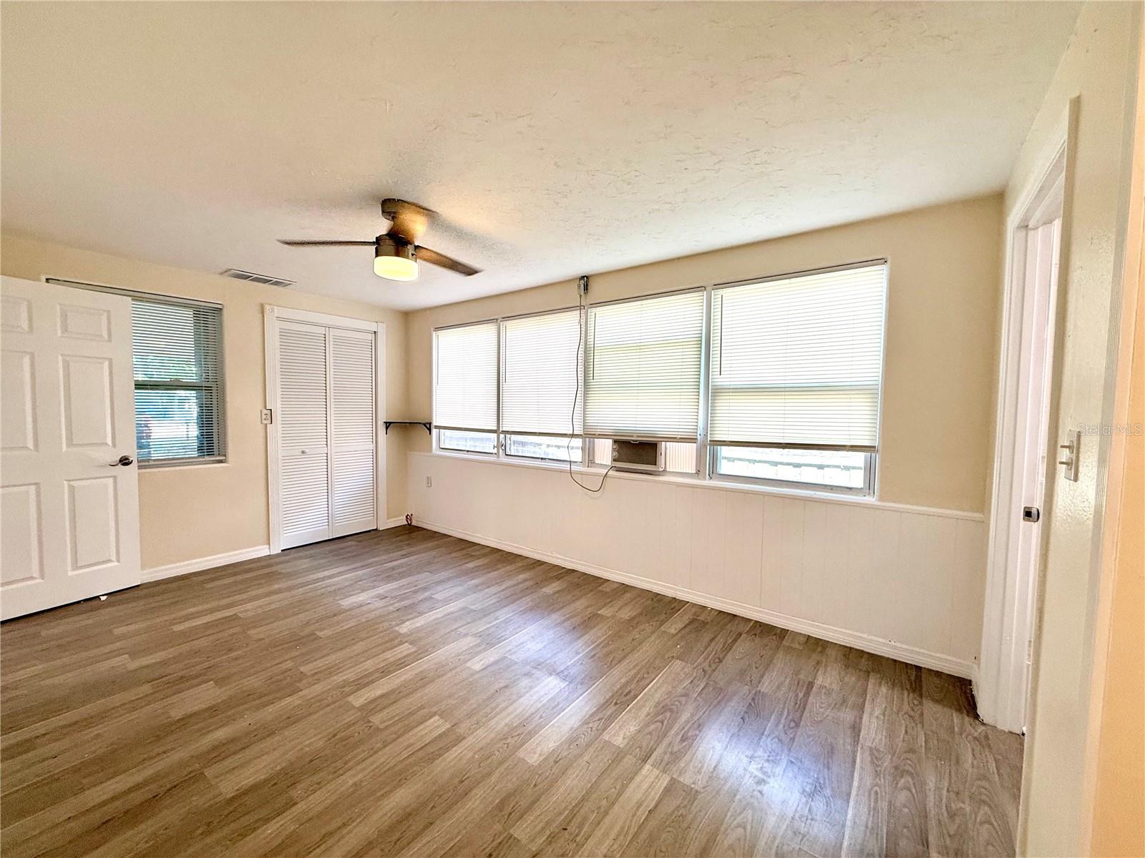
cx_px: 572
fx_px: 463
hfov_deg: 102.1
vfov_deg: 85.7
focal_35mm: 14
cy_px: 429
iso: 100
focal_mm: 2.22
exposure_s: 1/120
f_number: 2.2
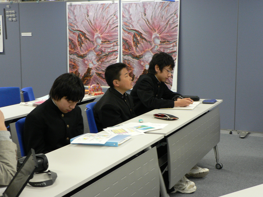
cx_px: 132
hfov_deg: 32.7
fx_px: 448
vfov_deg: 24.8
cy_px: 98
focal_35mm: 59
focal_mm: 9.9
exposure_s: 1/30
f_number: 3.2
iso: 200
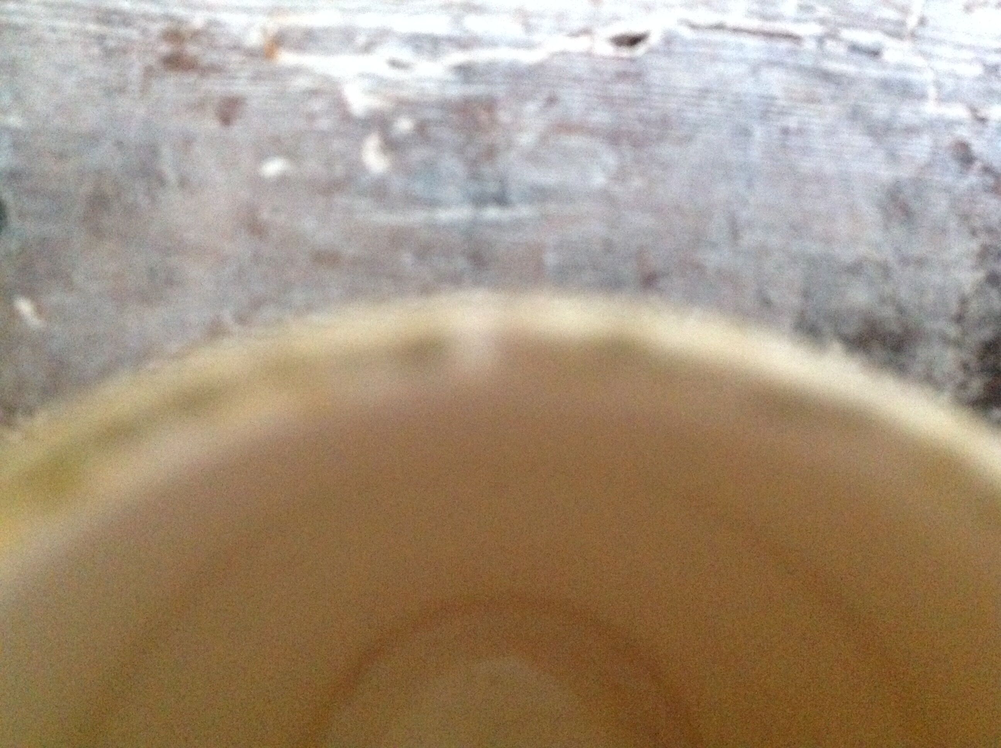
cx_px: 500
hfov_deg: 52.7
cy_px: 374
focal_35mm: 35
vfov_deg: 40.6
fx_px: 1011
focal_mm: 4.28
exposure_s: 1/15
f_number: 2.4
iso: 800
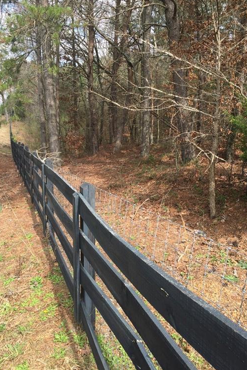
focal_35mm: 31
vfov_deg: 60.3
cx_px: 125
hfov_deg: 42.3
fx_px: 319
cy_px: 182
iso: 32
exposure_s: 1/488
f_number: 2.2
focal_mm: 4.15
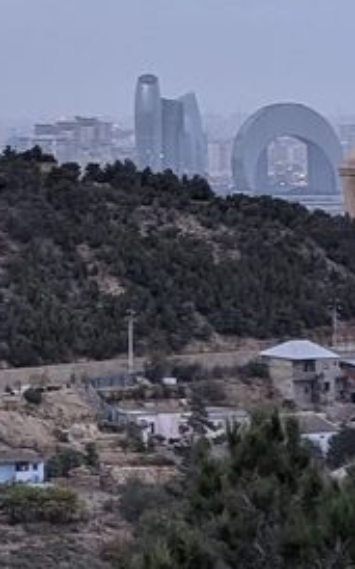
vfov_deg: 13.6
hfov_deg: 8.4
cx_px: -324
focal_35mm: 149
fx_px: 2309
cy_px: -134
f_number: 1.85
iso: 50
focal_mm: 6.81
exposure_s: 1/39
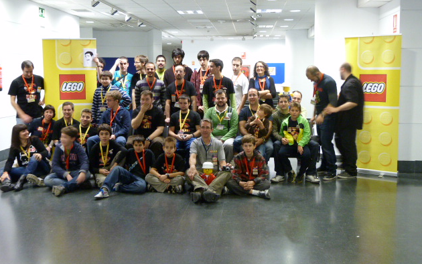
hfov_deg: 47.2
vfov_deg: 30.5
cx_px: 211
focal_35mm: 42
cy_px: 121
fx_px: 483
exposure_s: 1/8
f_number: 3.1
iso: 400
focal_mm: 7
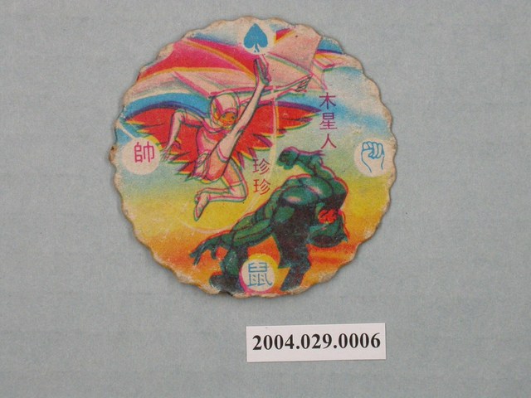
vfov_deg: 9.6
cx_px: 266
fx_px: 2362
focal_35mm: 154
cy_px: 199
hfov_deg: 12.8
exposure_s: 1/30
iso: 200
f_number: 6.5
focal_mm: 32
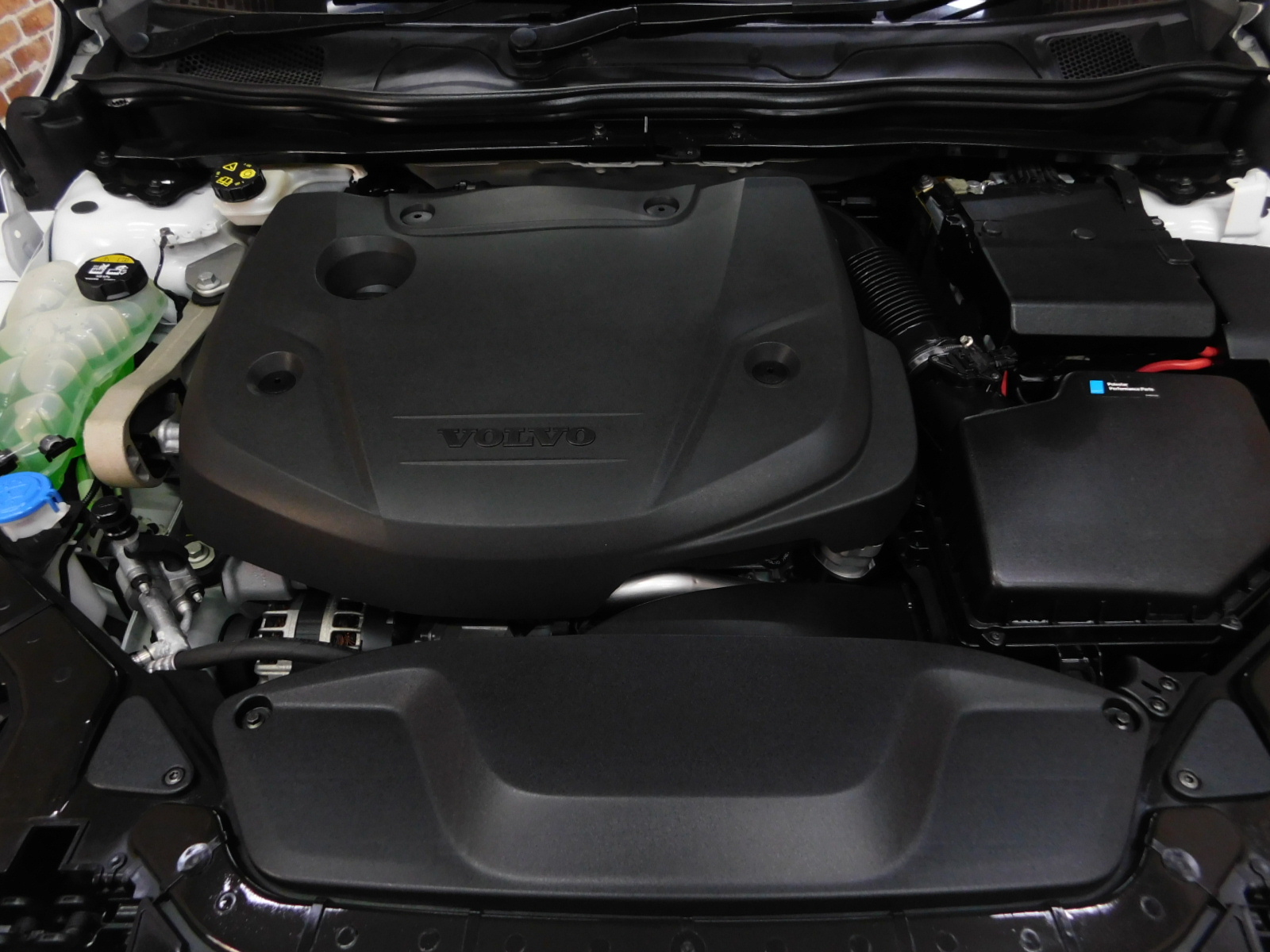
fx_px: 844
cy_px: 476
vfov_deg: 58.9
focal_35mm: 23
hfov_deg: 73.9
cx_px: 635
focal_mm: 4
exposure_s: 1/30
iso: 250
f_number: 3
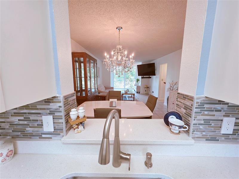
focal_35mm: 13
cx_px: 120
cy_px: 90
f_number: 1.9
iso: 125
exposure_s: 1/120
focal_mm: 2.2
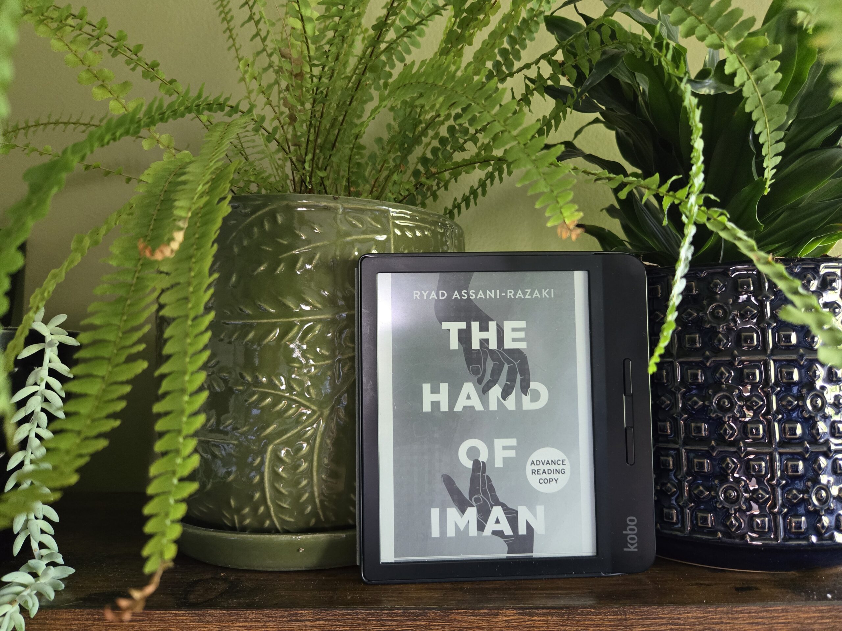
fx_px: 559
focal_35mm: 23
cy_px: 316
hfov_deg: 73.9
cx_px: 421
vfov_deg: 58.9
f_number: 1.8
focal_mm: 5.4
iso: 800
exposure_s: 1/60
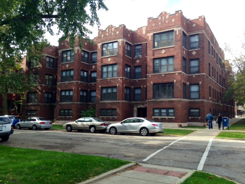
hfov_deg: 55.4
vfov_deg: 42.9
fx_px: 234
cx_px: 122
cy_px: 92
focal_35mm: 33
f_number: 2.4
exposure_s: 1/417
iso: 50
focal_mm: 4.12
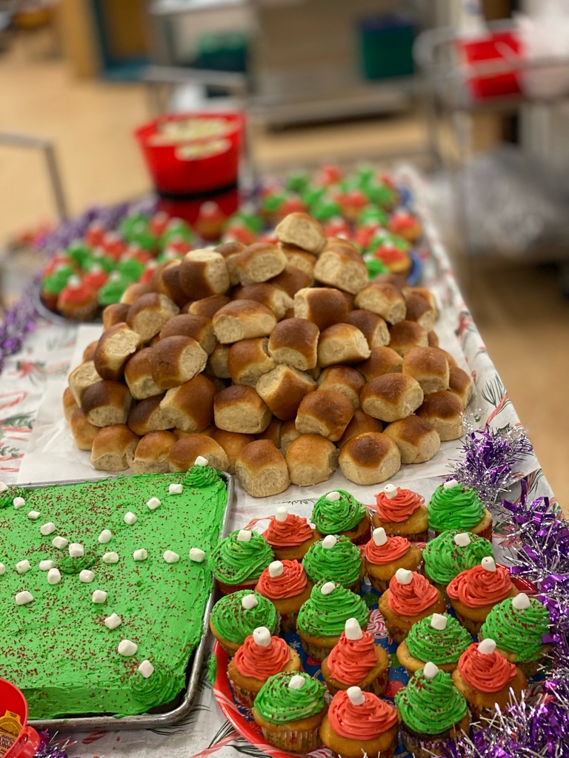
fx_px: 1140
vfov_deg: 36.8
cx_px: 284
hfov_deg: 28.0
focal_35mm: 52
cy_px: 379
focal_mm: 6
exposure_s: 1/40
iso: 125
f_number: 2
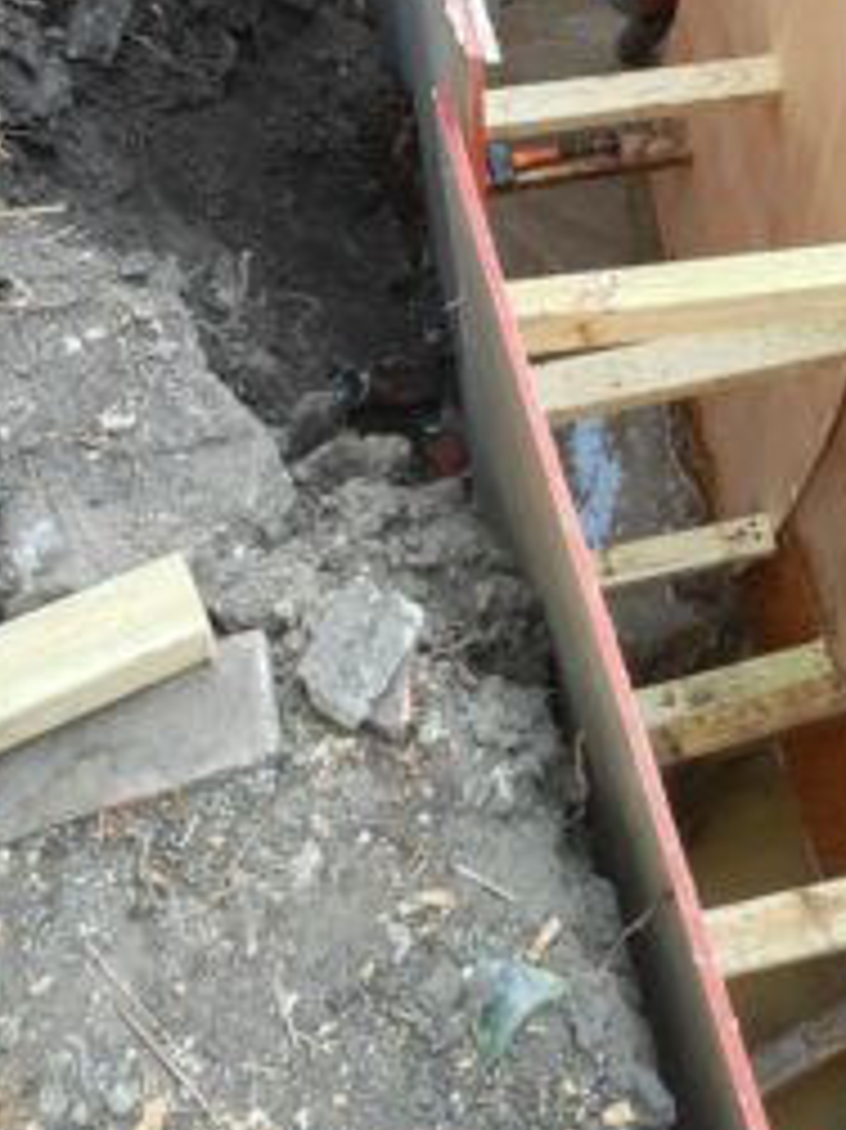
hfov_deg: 25.7
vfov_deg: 31.8
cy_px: -45
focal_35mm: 55
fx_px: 1794
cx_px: 770
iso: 126
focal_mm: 5.59
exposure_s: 1/100
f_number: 1.88
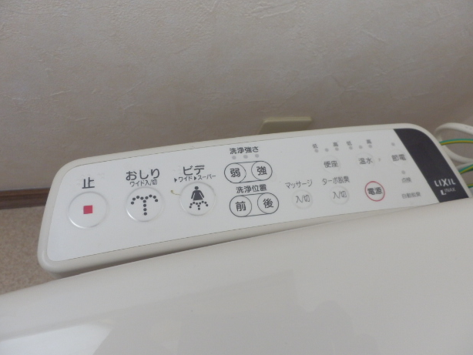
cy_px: 182
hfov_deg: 69.3
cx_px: 245
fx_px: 342
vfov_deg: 54.9
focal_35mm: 25
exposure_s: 1/30
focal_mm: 4.2
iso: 320
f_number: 3
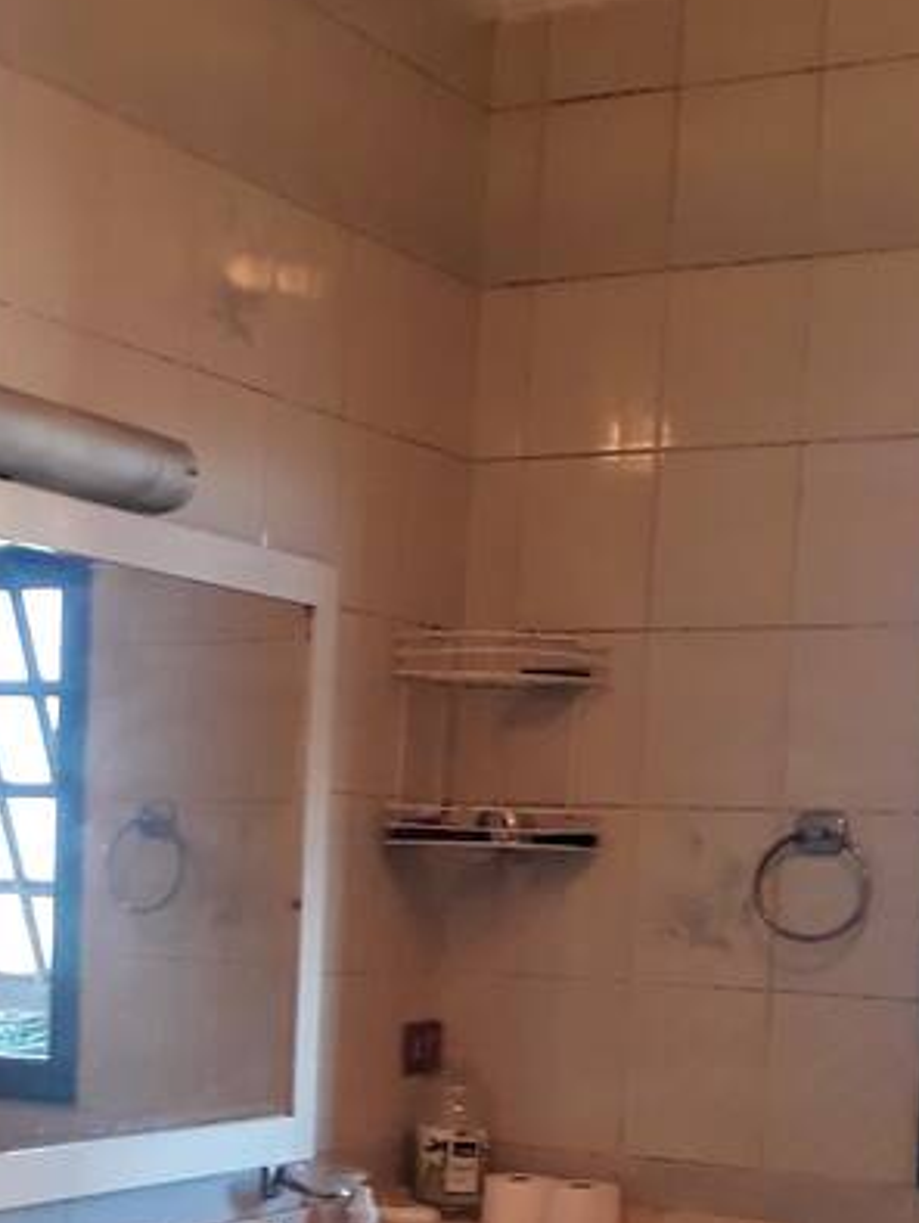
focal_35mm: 74
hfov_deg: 19.5
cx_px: 84
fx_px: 2617
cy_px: 981
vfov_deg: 25.8
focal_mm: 3.6
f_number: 1.9
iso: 160
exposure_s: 1/30
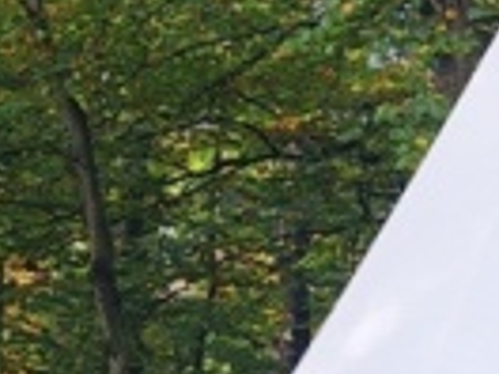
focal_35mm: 146
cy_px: 125
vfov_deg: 10.2
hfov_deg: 13.0
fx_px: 2105
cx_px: 688
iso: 50
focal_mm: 5.23
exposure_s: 1/190
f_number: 1.8
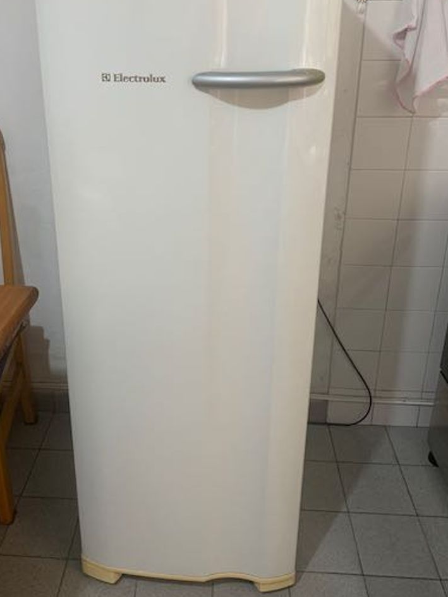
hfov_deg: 42.8
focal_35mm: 33
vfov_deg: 54.8
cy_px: 231
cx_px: 183
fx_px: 569
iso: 200
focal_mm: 4.25
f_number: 1.8
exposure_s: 1/60
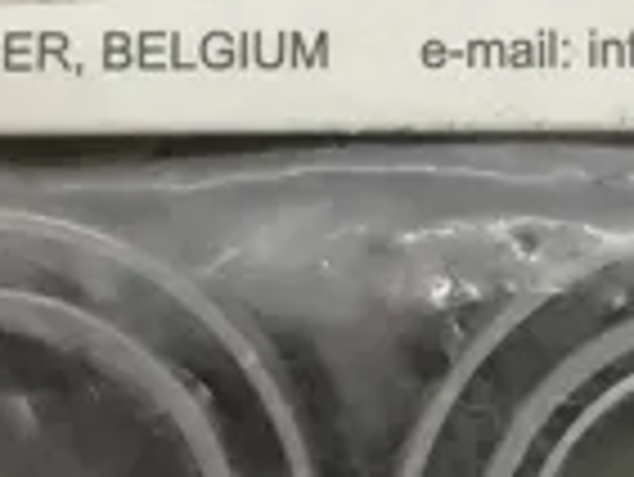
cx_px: 441
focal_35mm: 147
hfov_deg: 13.4
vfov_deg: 10.0
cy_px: -81
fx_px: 2695
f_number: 2.2
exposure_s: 1/33.3
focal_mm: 3.21
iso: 160
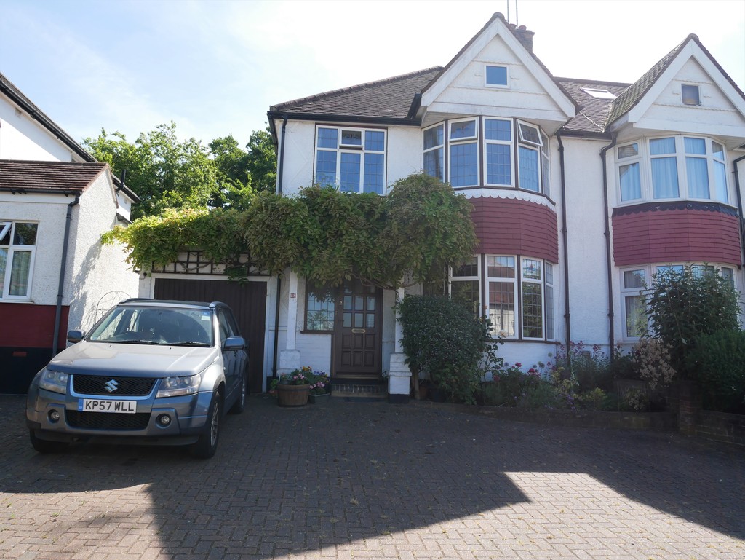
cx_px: 372
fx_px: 517
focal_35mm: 24
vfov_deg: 56.9
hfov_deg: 71.6
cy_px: 280
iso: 200
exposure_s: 1/320
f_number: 5.6
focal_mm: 12
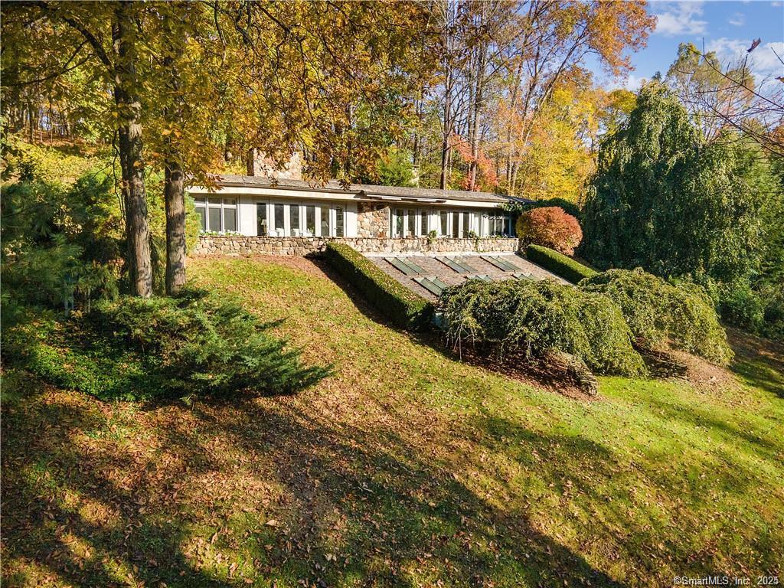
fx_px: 544
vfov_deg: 56.8
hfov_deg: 71.6
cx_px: 392
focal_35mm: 24
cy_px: 294
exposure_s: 1/800
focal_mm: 4.5
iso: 100
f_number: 2.8
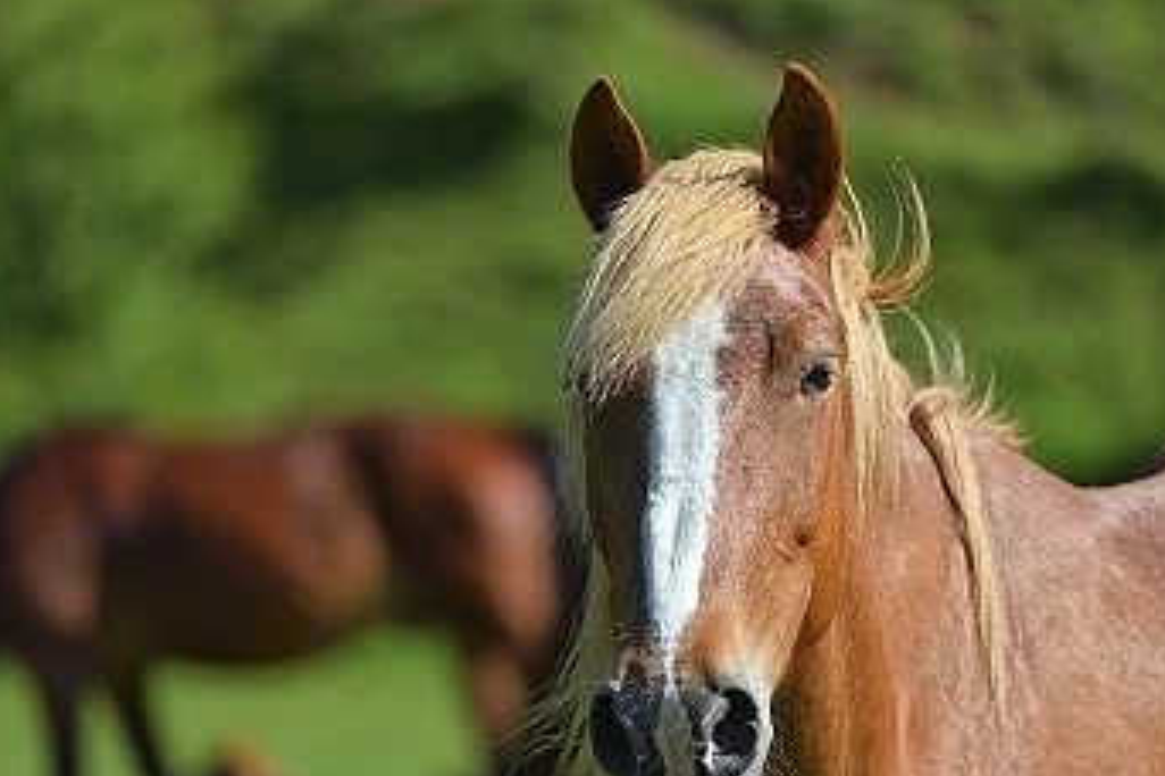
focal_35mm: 395
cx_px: 531
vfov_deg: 3.5
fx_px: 12782
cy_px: 504
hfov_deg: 5.2
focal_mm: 300
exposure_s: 1/1600
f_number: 4
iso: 100
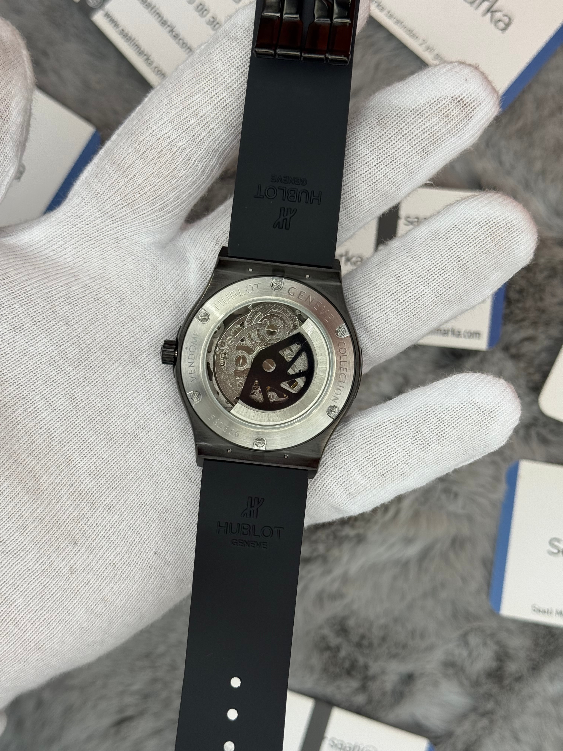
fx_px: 1041
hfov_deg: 30.3
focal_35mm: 48
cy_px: 376
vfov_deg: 39.7
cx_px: 282
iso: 64
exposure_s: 1/906
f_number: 1.78
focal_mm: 6.76
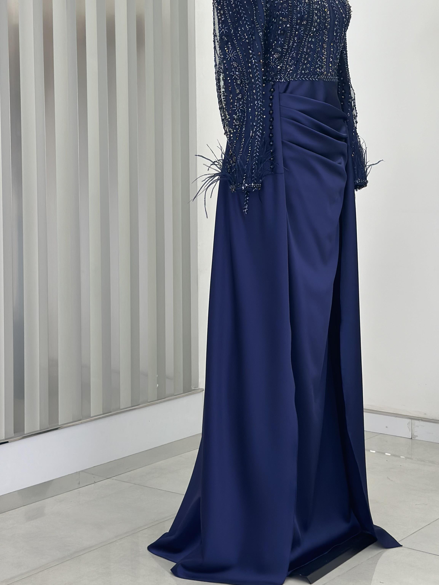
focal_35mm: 63
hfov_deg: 23.2
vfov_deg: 30.7
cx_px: 276
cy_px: 241
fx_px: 1065
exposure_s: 1/307
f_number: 1.78
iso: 80
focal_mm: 6.86
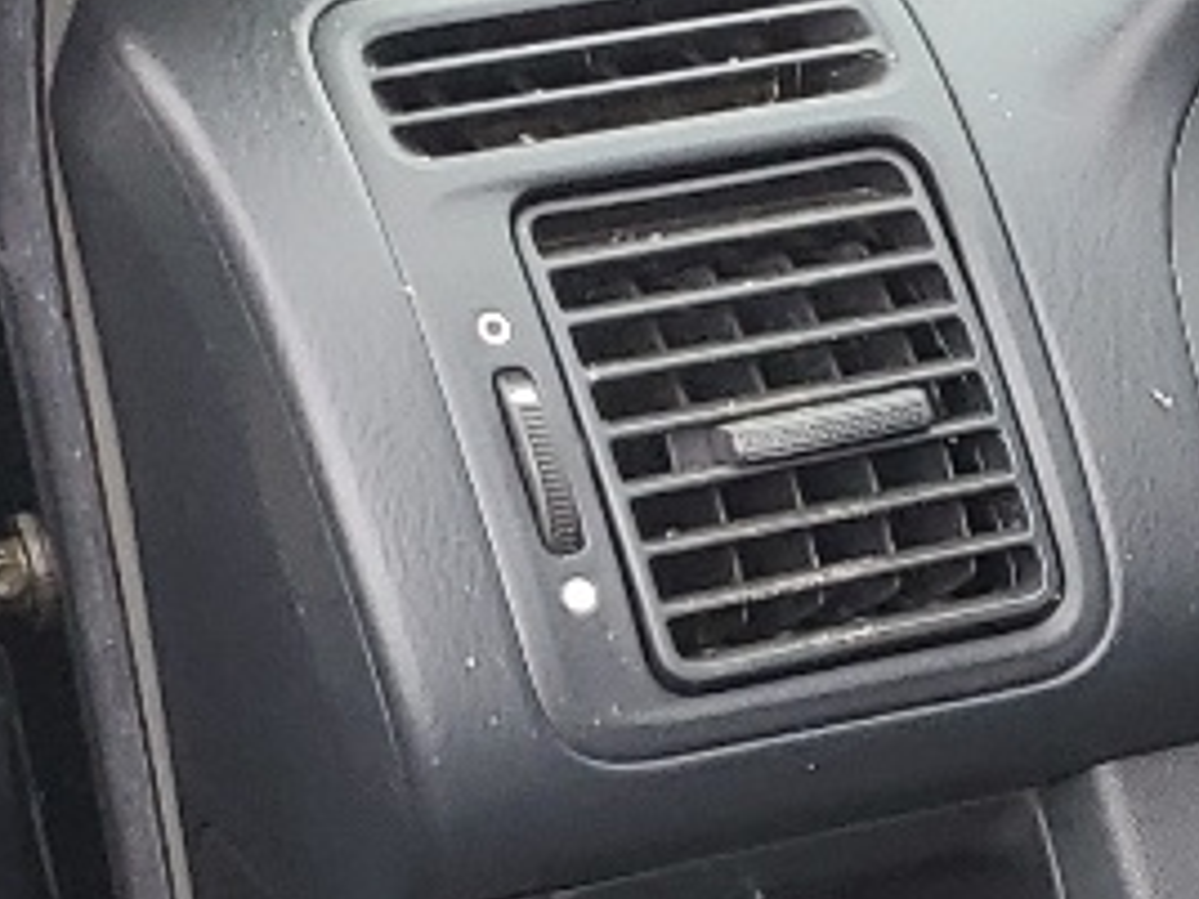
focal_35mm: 155
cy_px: 1556
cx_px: 2456
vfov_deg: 9.2
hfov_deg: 11.4
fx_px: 5369
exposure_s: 1/204
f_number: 1.5
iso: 50
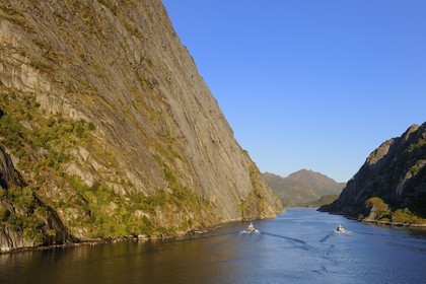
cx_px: 213
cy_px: 142
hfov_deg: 46.4
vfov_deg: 31.9
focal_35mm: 42
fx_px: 497
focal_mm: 42
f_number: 13
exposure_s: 1/160
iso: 200
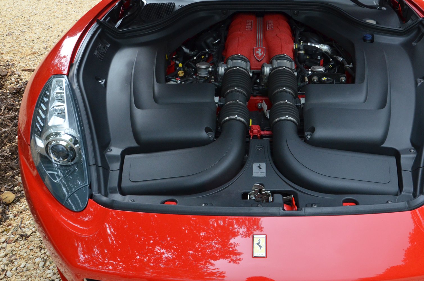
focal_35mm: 38
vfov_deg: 35.2
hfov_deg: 51.0
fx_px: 442
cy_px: 128
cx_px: 249
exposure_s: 1/250
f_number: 6.7
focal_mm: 21
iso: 1250
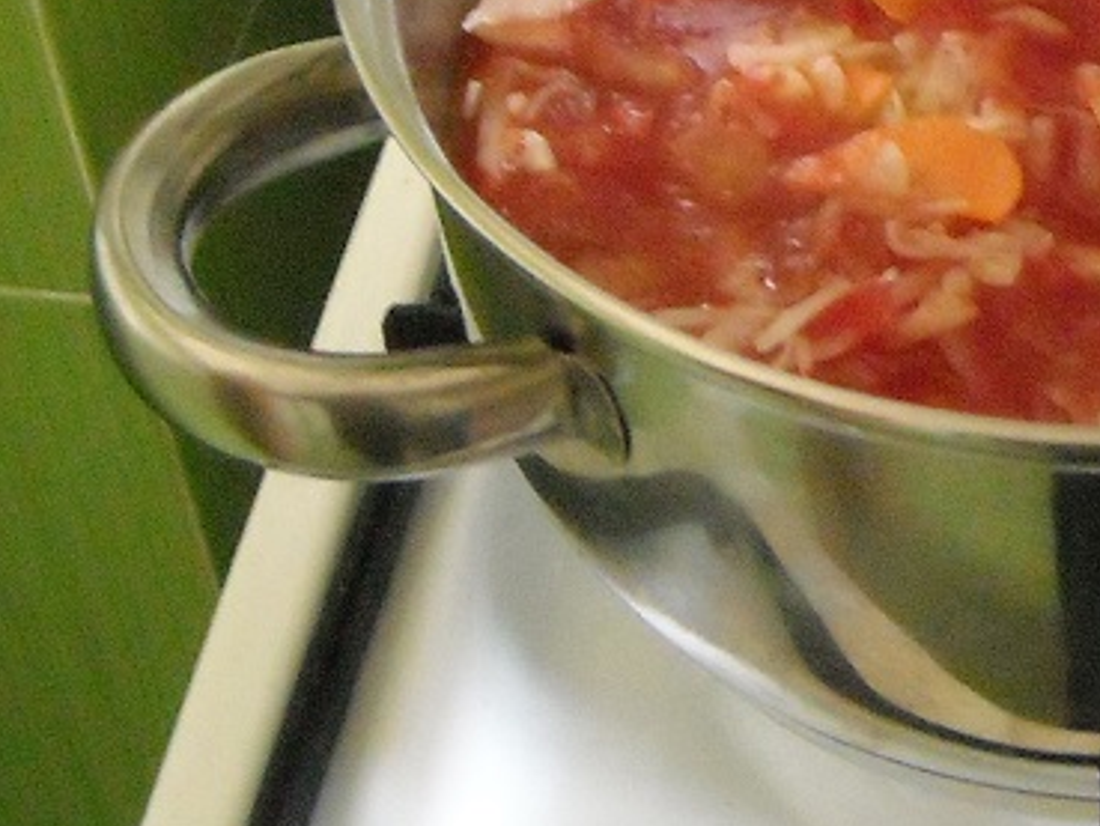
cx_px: 1121
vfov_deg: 15.0
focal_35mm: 97
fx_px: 3083
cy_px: 3
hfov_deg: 19.6
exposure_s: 1/28
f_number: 2.8
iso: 800
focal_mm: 5.7
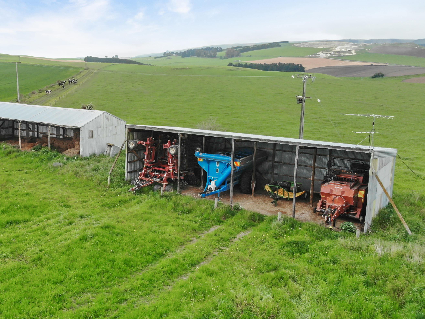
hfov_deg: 48.6
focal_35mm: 37
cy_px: 142
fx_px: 454
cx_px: 116
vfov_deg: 38.6
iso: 113
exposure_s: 1/370
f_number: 2.8
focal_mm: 4.5
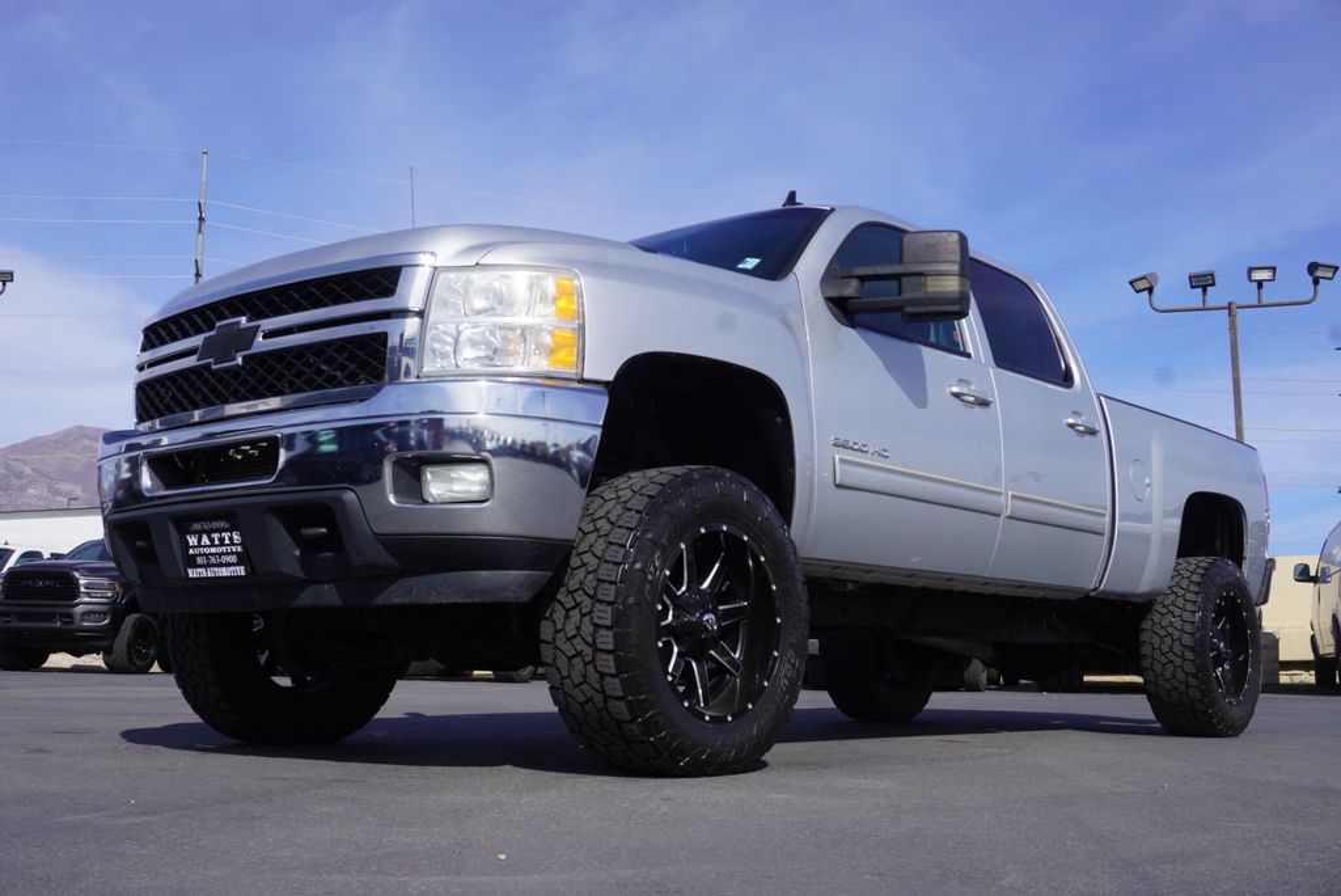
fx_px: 1454
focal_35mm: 39
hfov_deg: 49.5
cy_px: 448
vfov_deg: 34.3
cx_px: 670
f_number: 11
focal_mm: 26
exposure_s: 1/200
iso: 100
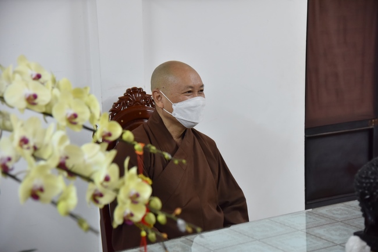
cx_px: 189
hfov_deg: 28.8
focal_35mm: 70
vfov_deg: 19.5
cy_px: 126
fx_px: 735
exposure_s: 1/80
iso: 2500
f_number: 4
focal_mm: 70
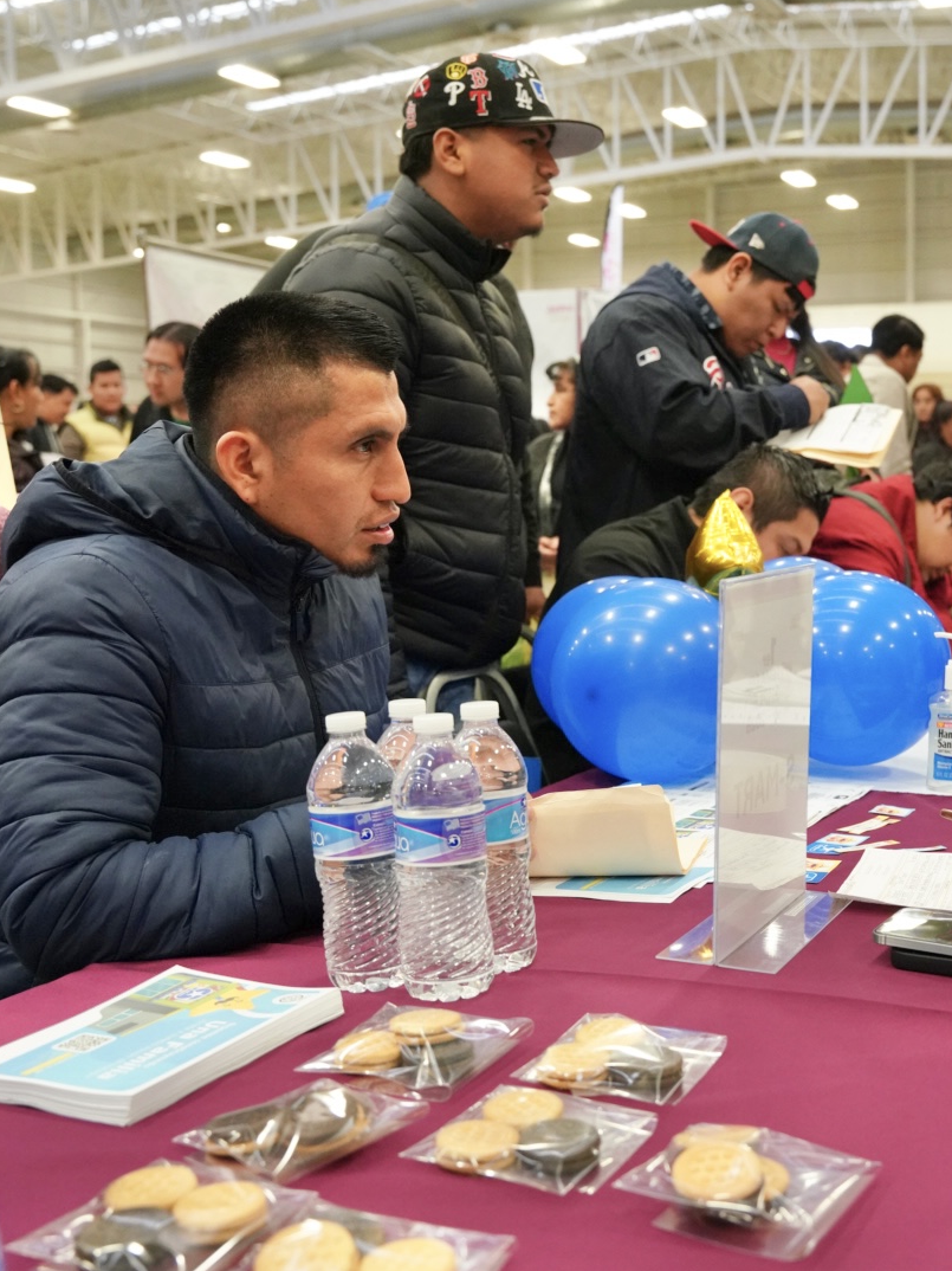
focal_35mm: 43
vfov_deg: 44.1
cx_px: 717
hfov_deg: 33.1
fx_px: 1567
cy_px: 636
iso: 4000
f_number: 4
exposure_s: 1/160
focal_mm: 29.5
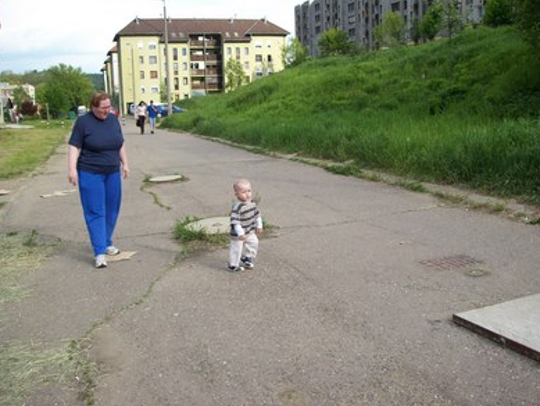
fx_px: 577
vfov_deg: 38.7
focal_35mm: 37
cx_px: 269
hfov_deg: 50.1
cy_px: 202
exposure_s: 1/366
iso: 80
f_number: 2.7
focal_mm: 6
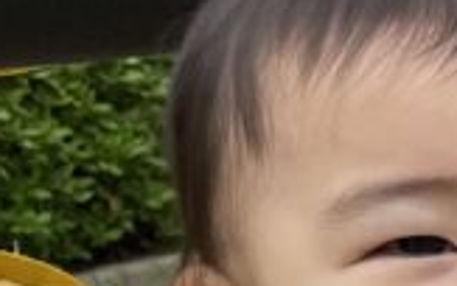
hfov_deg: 10.1
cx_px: 1194
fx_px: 2155
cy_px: 726
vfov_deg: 7.1
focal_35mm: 173
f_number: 1.6
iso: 32
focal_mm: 4.2
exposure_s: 1/1103
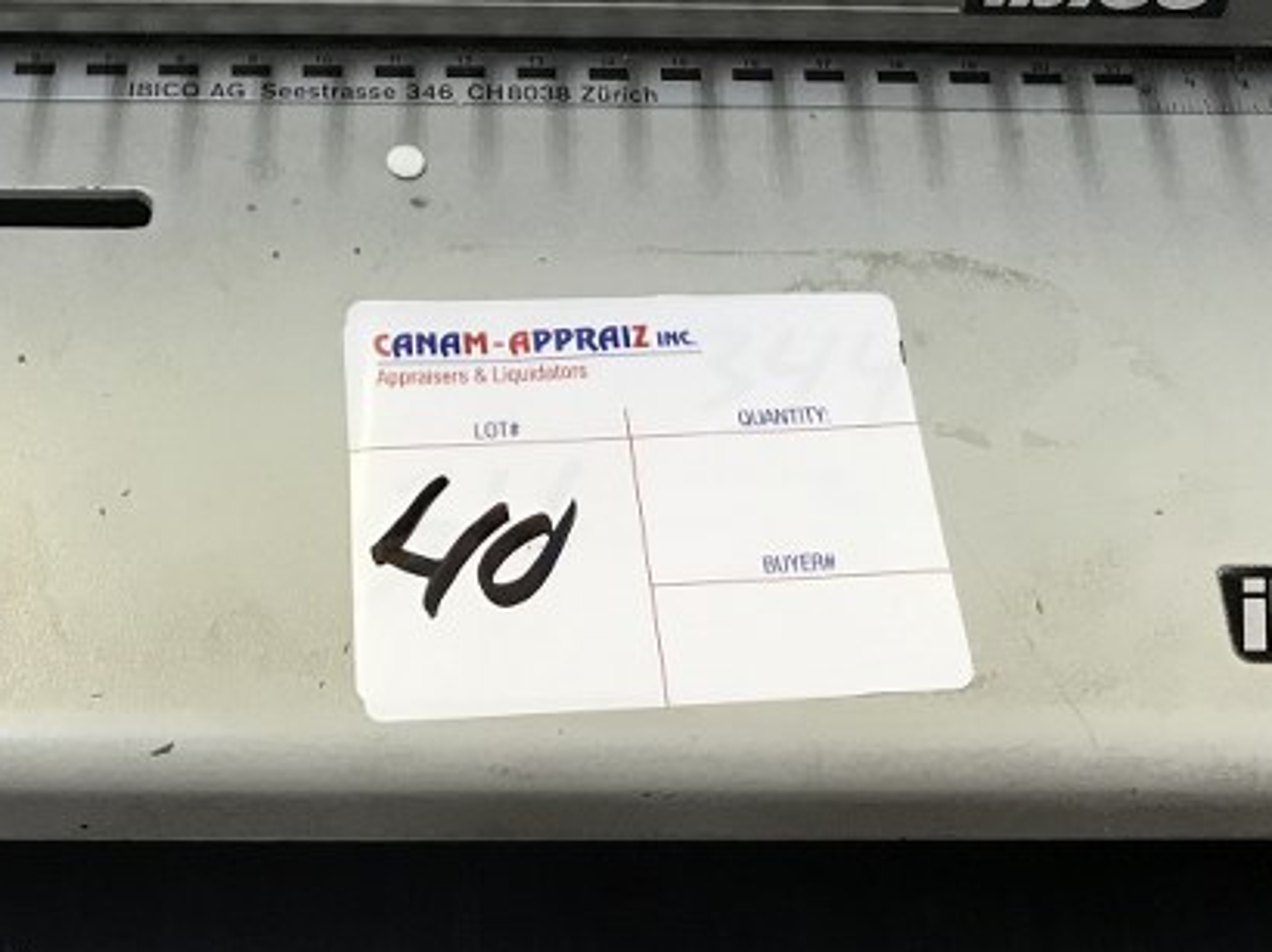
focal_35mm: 70
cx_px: 410
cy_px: -130
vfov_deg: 19.9
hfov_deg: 27.6
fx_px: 2571
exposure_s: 1/24
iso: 40
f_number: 1.8
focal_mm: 3.99
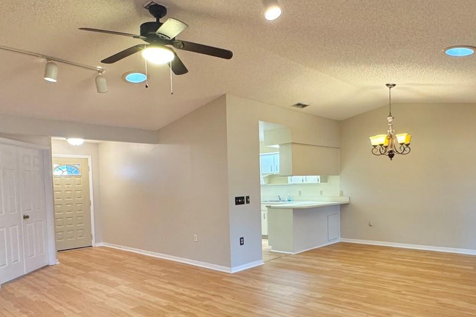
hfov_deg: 67.3
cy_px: 201
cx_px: 259
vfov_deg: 47.4
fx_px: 357
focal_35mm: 27
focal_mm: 2.22
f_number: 2.2
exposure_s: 1/60
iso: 320
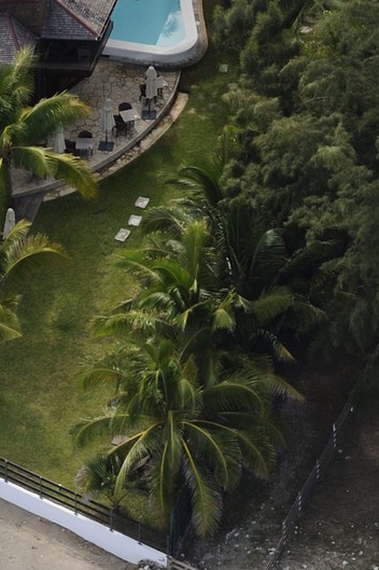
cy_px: -227
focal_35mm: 363
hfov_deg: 3.8
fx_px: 5739
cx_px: 65
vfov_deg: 5.6
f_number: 6.3
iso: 800
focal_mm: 120
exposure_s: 1/1000
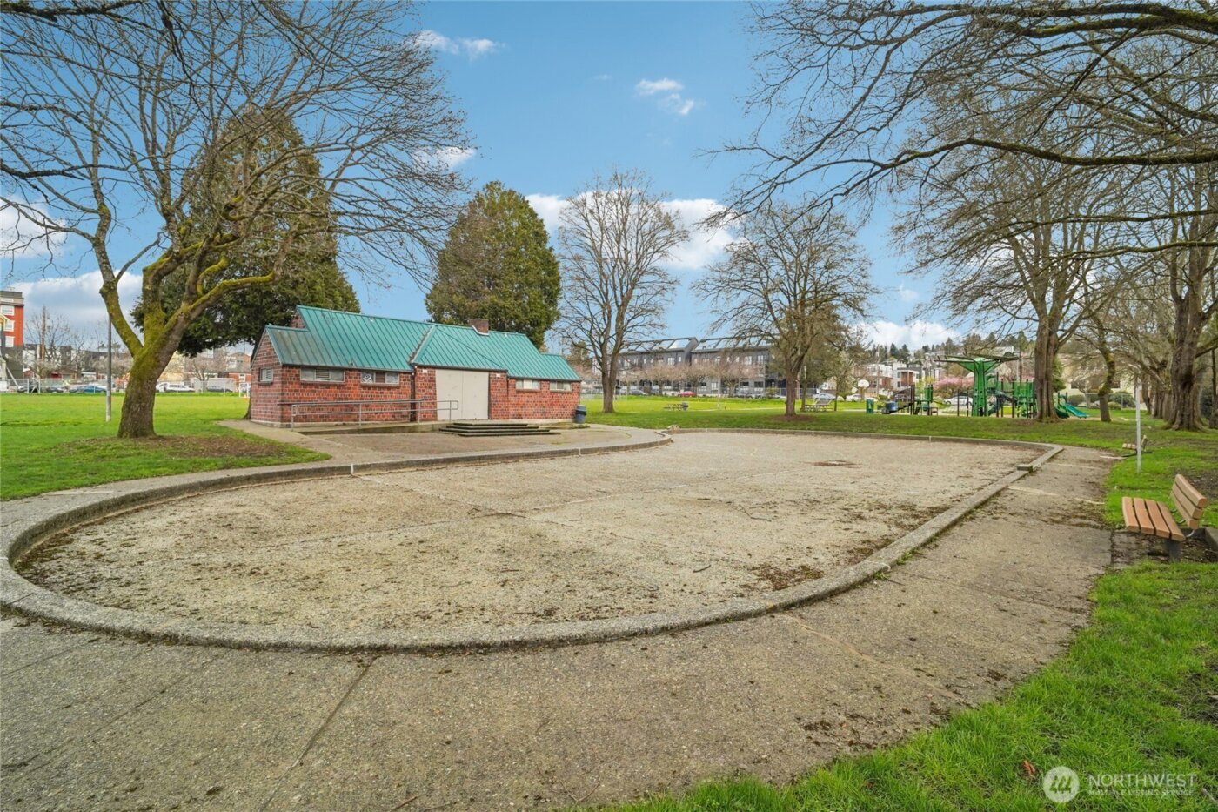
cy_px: 406
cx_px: 609
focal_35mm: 16
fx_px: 541
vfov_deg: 73.7
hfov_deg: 96.7
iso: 1600
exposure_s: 1/800
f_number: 8
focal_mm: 16
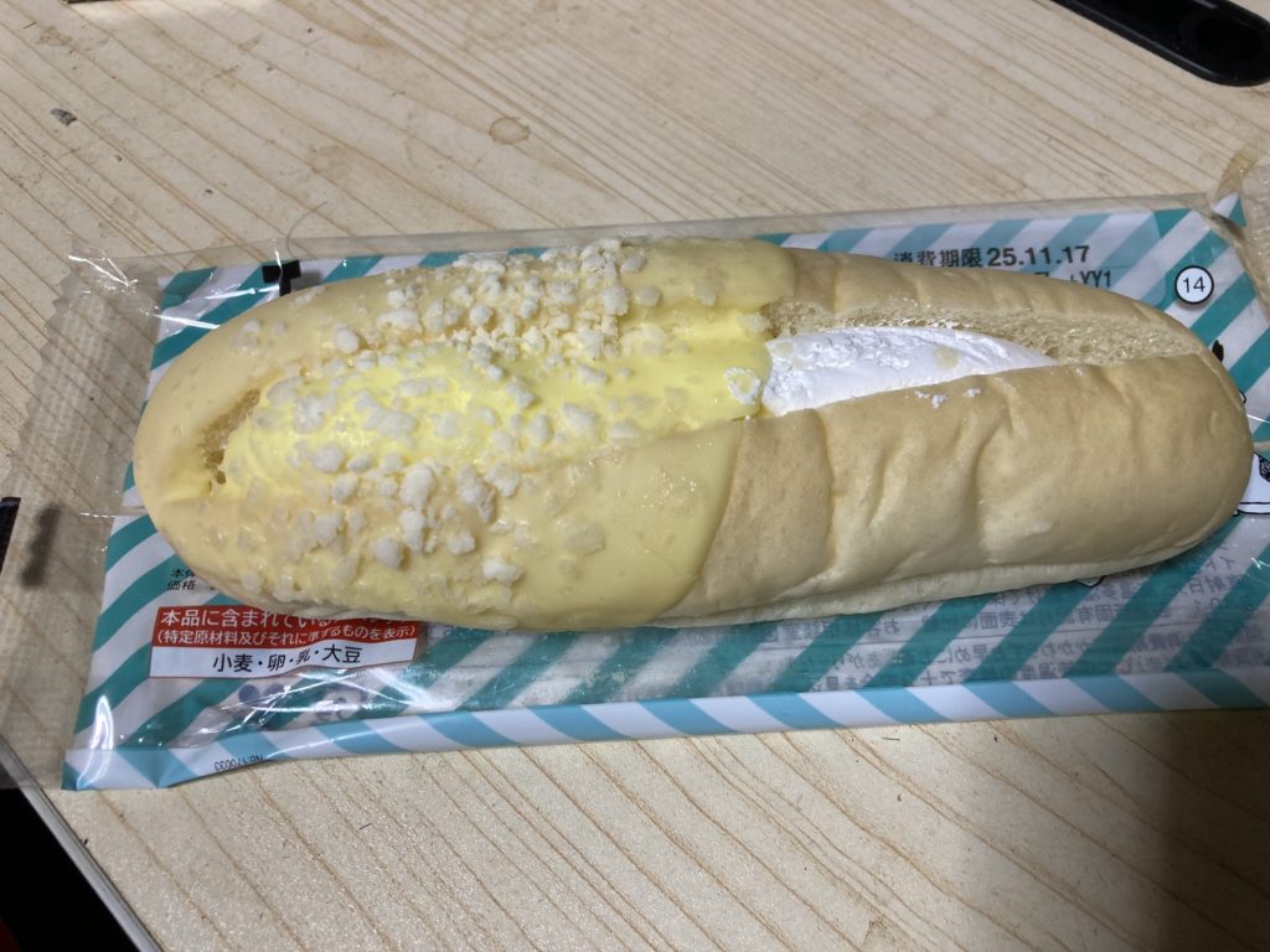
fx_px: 1027
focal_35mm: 28
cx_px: 635
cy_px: 476
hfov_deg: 63.4
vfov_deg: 49.7
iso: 80
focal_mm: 3.99
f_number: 1.8
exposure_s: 1/50
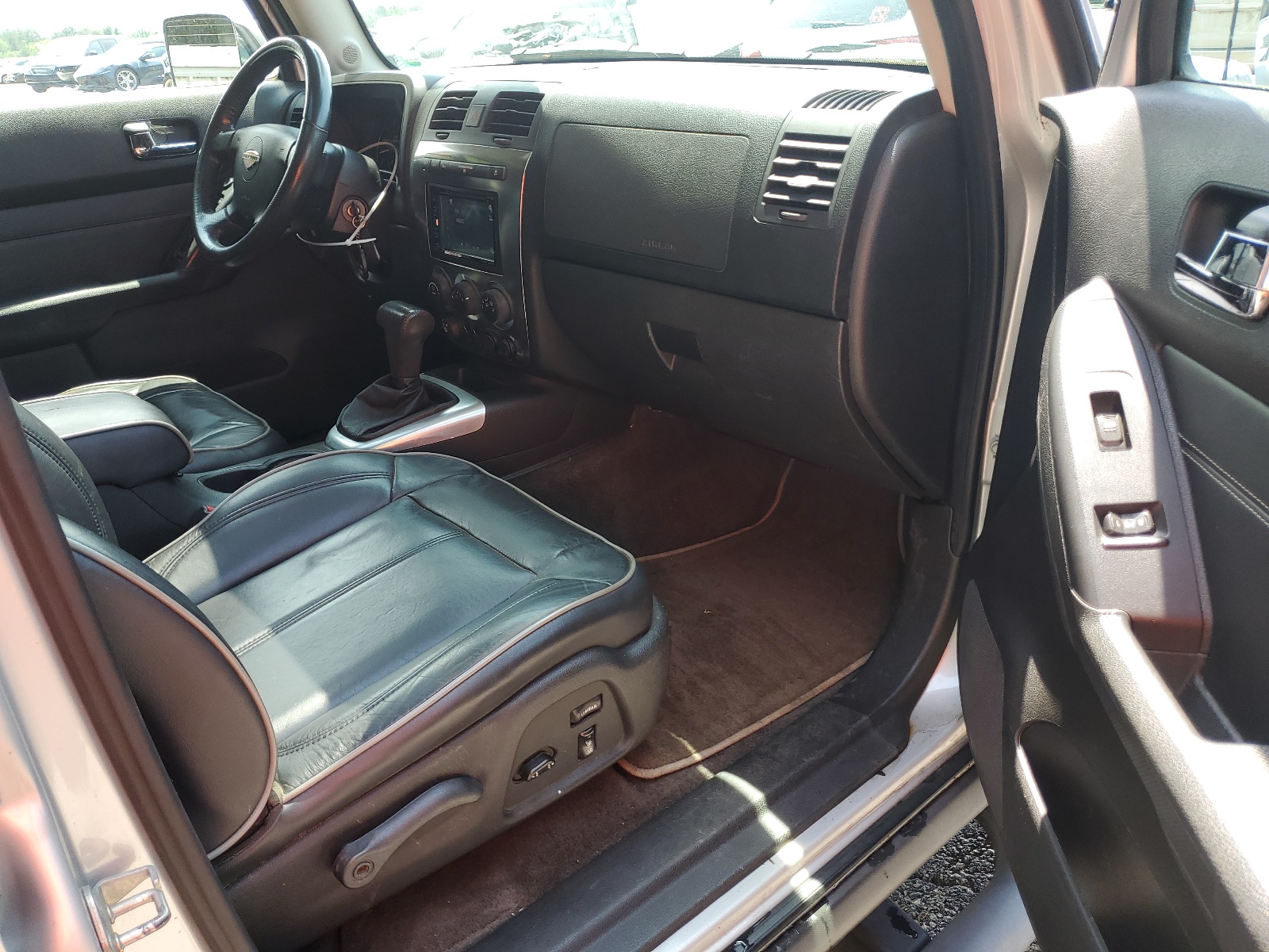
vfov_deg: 53.1
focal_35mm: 26
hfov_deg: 67.3
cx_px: 634
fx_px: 953
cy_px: 476
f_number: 1.5
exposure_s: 1/227
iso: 50
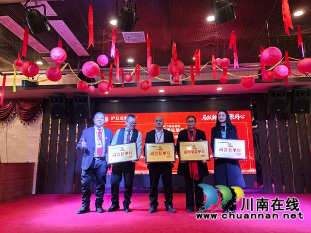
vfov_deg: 51.4
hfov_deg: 65.3
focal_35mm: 27
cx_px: 156
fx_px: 243
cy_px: 116
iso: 50
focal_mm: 5.52
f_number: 1.9
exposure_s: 1/120
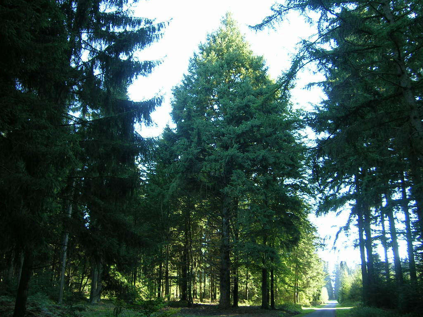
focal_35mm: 35
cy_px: 158
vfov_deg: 40.7
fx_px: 428
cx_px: 212
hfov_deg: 52.6
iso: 50
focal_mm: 5.4
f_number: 2.8
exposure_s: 1/40.6
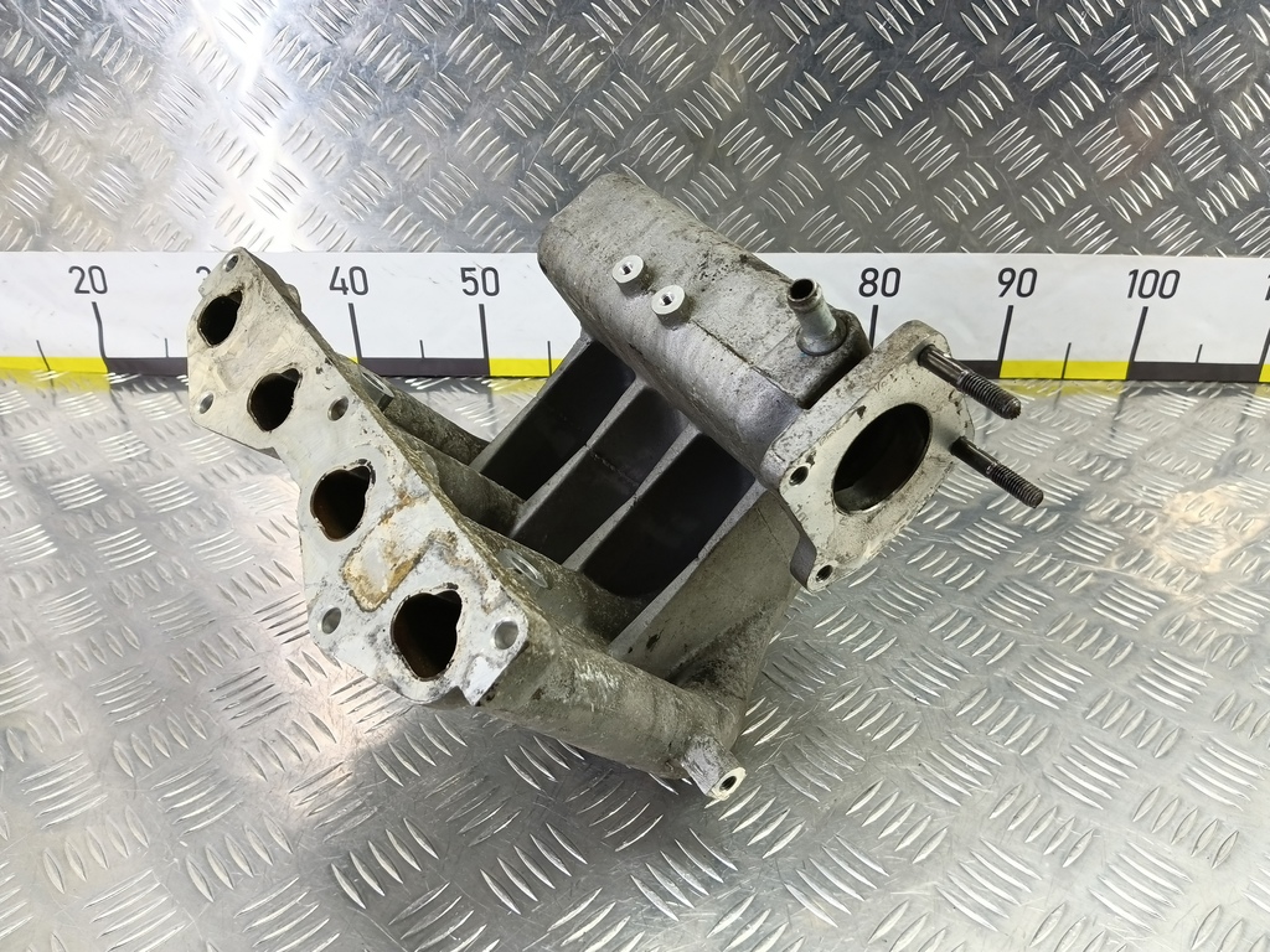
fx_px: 844
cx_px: 635
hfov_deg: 73.9
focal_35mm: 23
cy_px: 476
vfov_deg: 58.9
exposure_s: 1/50
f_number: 1.6
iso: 182
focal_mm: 4.11
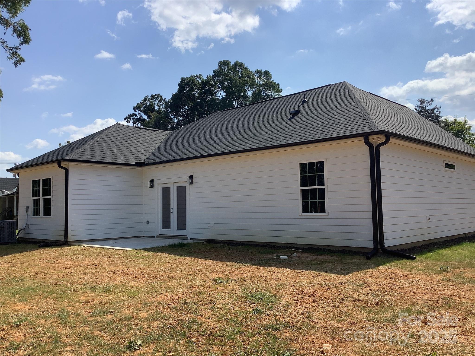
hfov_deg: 58.4
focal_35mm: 31
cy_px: 178
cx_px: 238
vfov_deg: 45.4
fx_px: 425
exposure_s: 1/1567
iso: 25
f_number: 2.4
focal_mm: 3.3
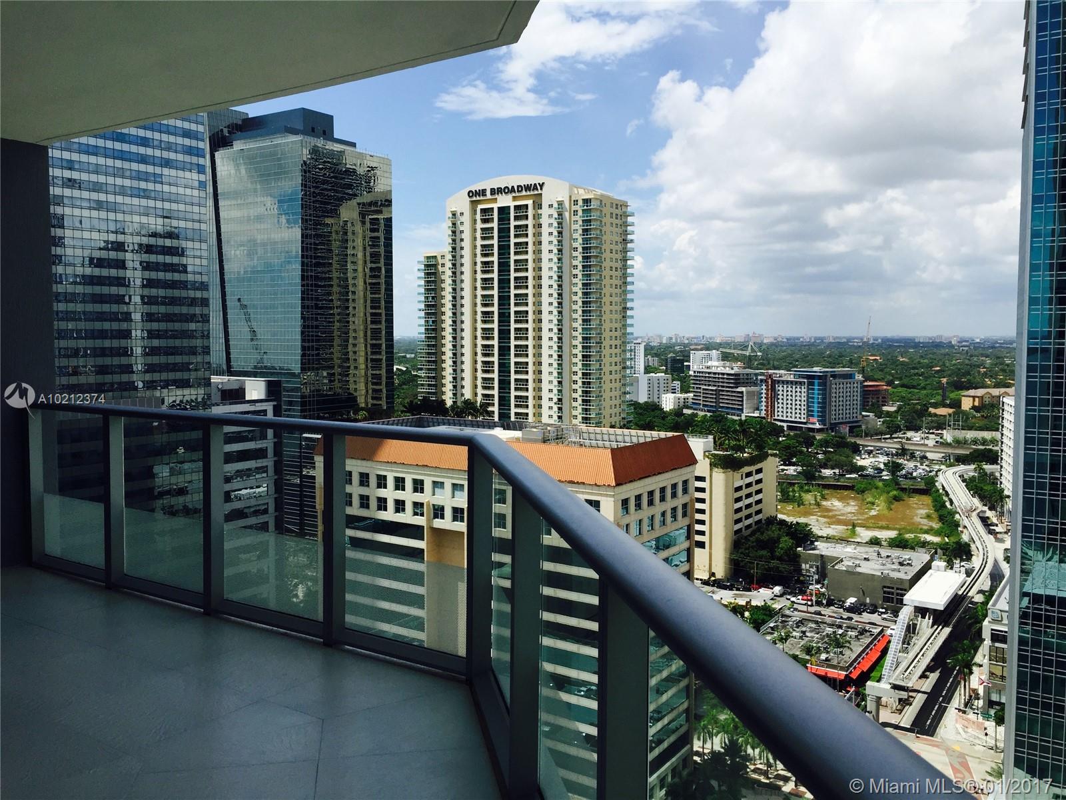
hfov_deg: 61.7
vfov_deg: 48.2
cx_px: 533
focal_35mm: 29
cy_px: 400
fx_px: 893
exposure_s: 1/2825
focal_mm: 4.15
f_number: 2.2
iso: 32
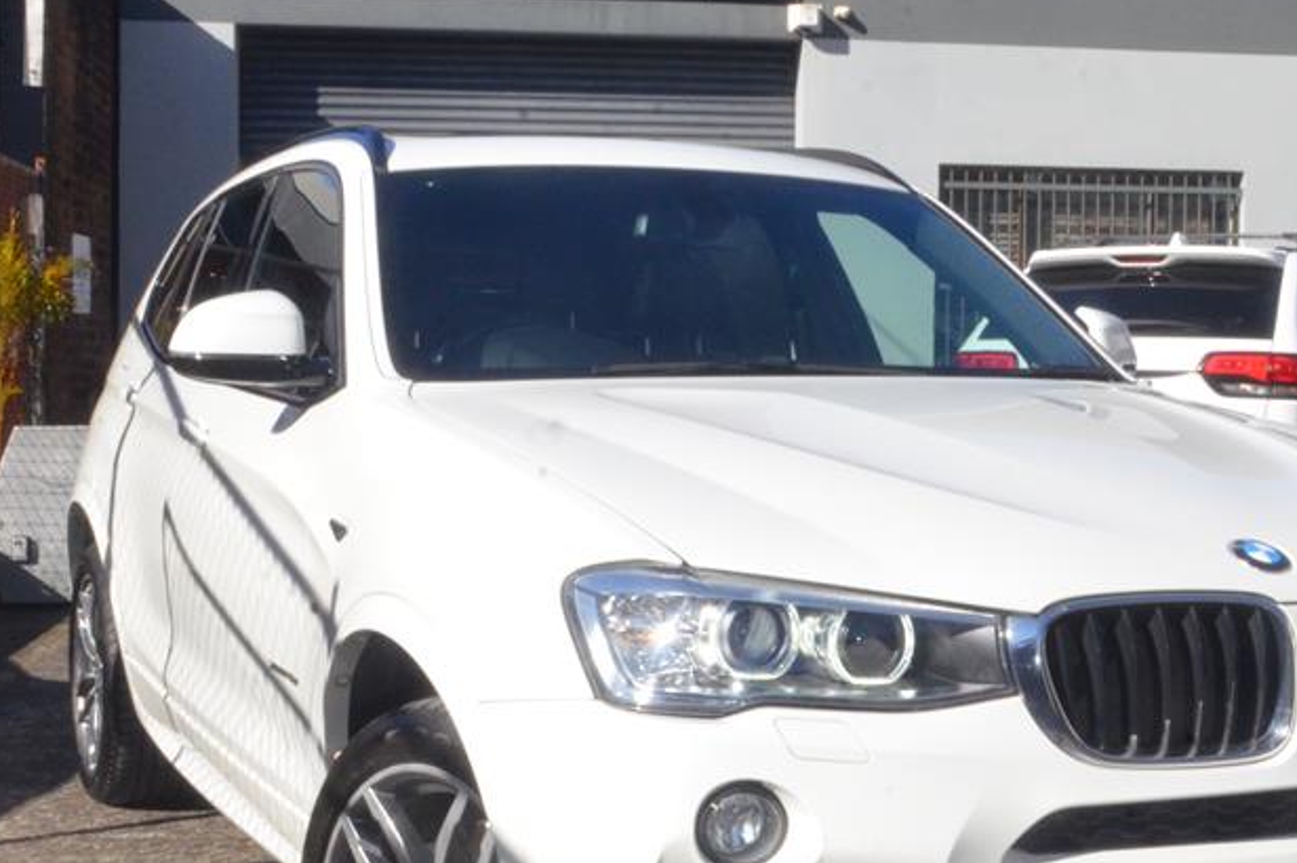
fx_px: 2232
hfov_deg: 32.3
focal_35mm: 62
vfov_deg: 21.9
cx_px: 740
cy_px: 446
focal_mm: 22
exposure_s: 1/250
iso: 2000
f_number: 25
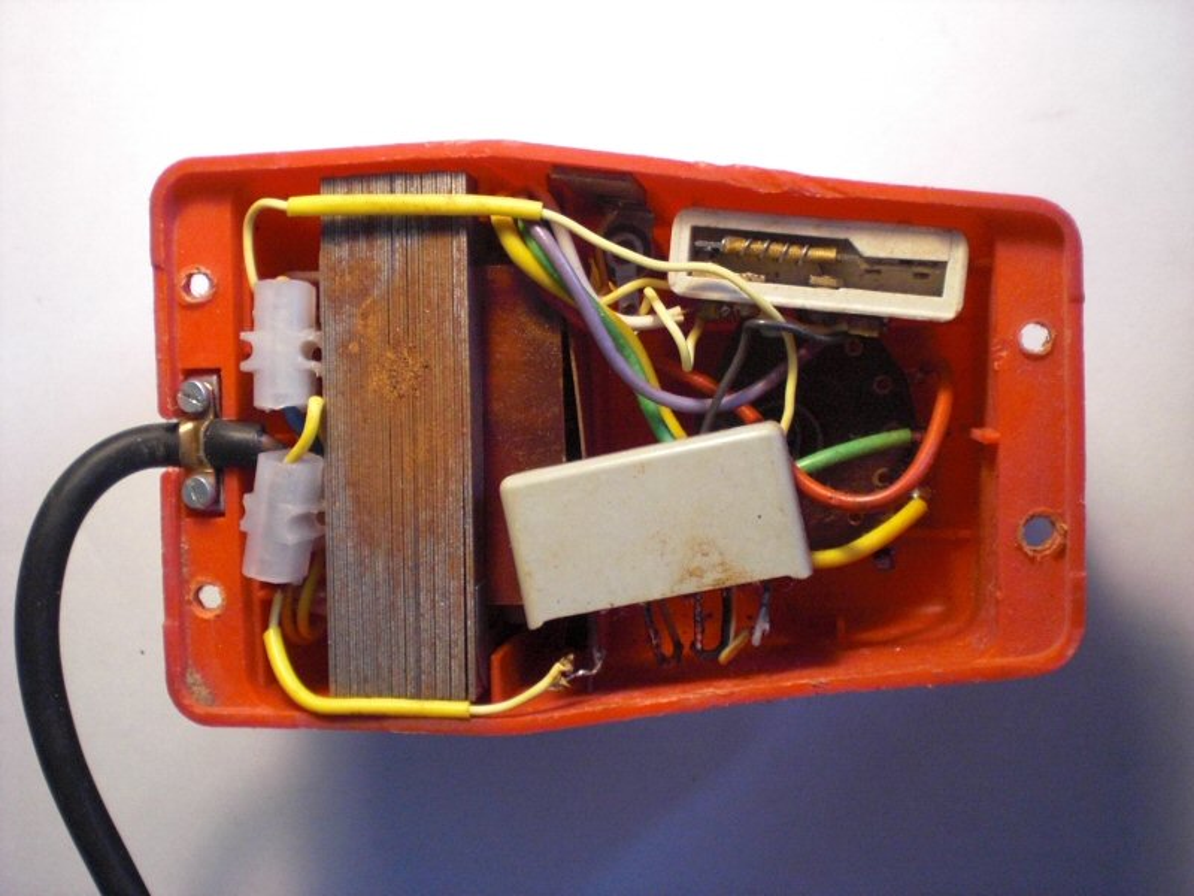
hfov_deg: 49.0
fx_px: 1311
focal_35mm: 38
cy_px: 448
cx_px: 597
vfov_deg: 37.7
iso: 400
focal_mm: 6.3
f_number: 3.1
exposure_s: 1/100
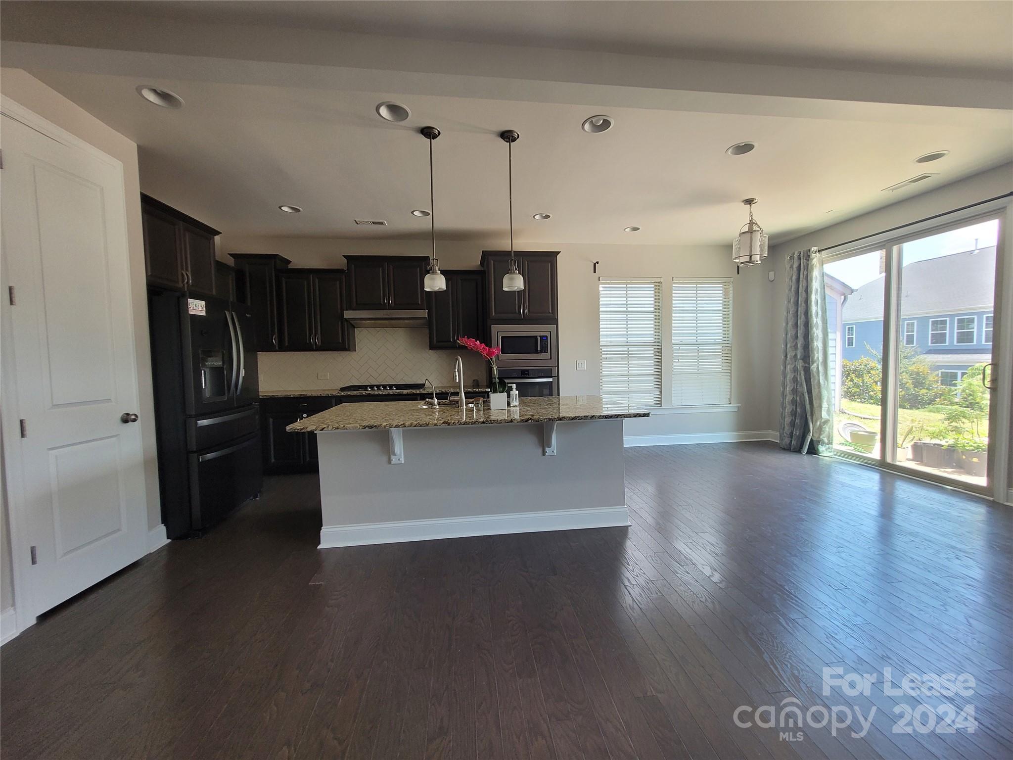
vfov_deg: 89.9
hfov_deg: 106.2
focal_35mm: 13
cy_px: 380
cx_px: 506
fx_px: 380
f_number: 2.2
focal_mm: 1.74
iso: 80
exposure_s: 1/60
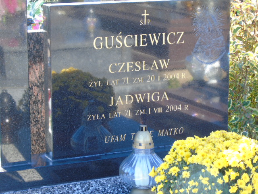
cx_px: 129
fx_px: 805
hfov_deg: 18.2
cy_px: 97
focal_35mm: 108
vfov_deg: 13.7
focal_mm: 19
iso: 80
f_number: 4.4
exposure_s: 1/30
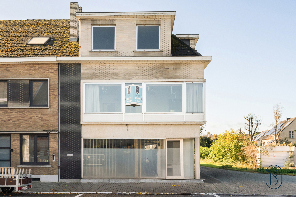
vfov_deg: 37.9
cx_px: 148
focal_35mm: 35
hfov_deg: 54.4
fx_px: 288
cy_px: 98
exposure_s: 1/500
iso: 800
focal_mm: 35
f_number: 11
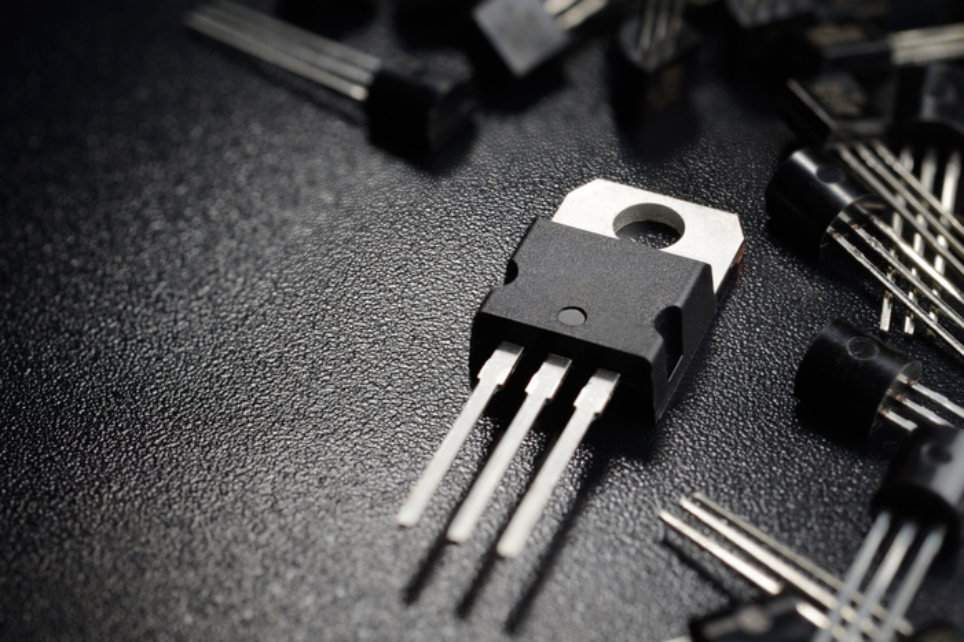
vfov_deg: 21.9
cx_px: 470
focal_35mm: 62
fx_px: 1660
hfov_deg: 32.4
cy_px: 318
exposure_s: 1/125
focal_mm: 60
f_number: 16
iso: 100
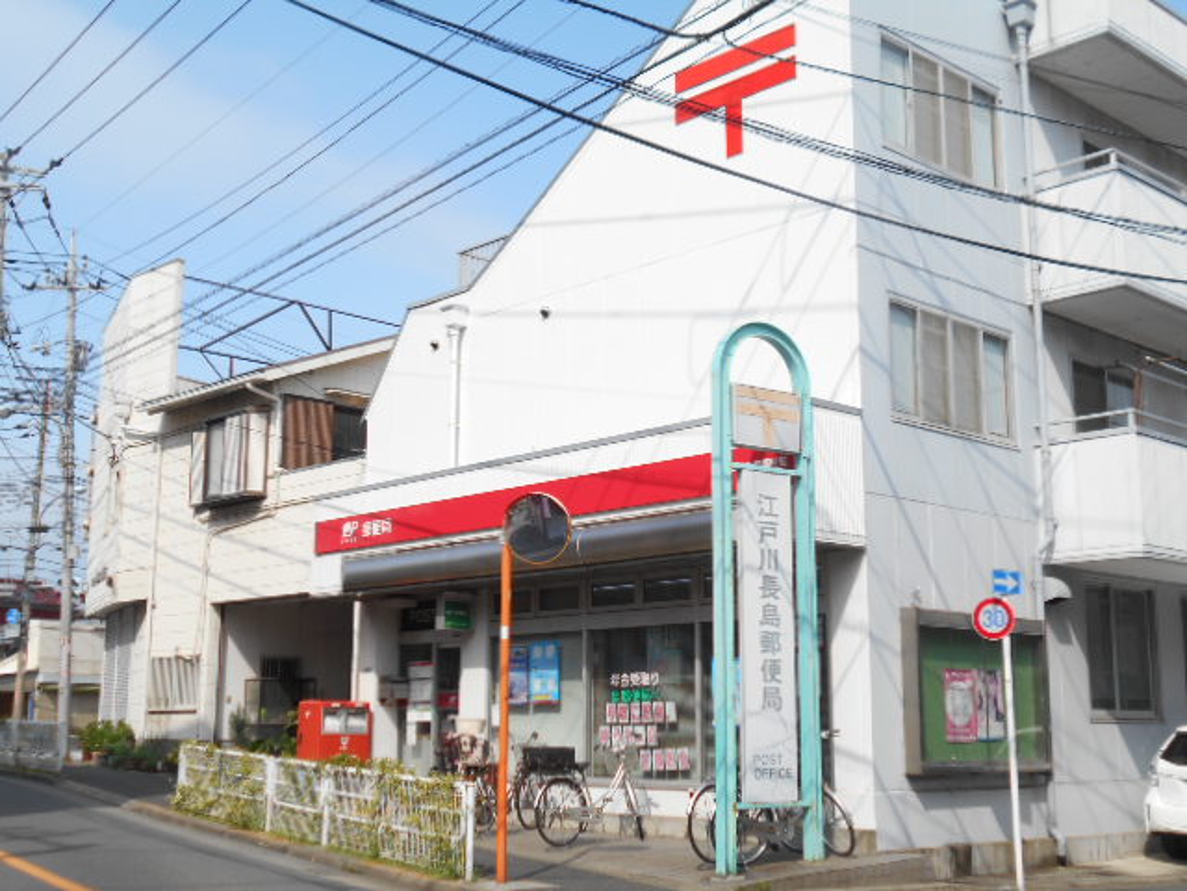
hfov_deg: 42.9
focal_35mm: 44
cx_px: 594
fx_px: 1509
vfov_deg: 32.9
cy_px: 446
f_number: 4.2
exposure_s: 1/800
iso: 80
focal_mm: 7.7
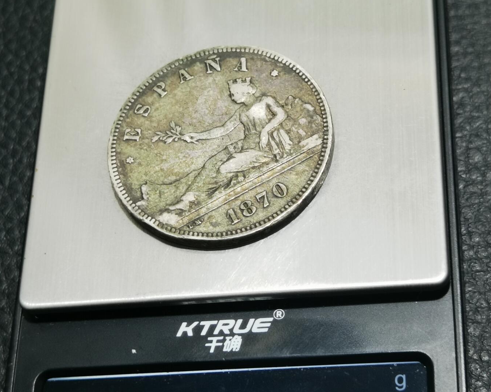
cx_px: 245
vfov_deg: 18.9
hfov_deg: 23.6
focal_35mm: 81
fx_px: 1177
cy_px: 180
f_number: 1.9
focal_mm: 6.67
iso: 100
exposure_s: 1/50
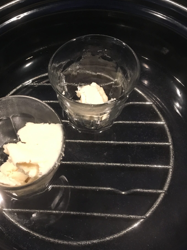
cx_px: 55
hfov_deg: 34.6
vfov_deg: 45.7
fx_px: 295
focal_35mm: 41
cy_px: 112
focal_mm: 4.15
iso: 200
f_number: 2.2
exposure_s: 1/17
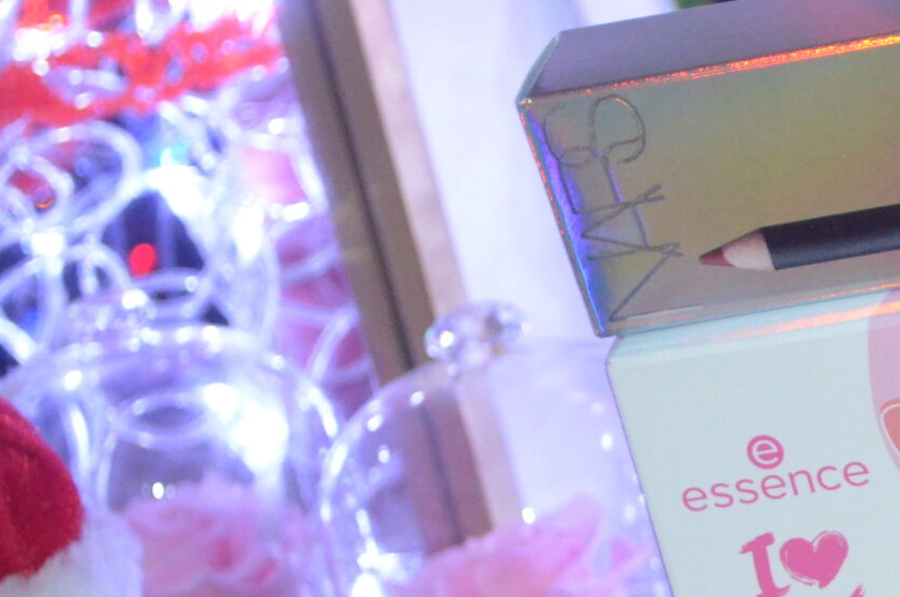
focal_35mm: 192
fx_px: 4792
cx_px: 1356
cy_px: 665
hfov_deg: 10.4
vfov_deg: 7.1
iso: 2800
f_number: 5.3
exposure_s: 1/60
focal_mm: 42
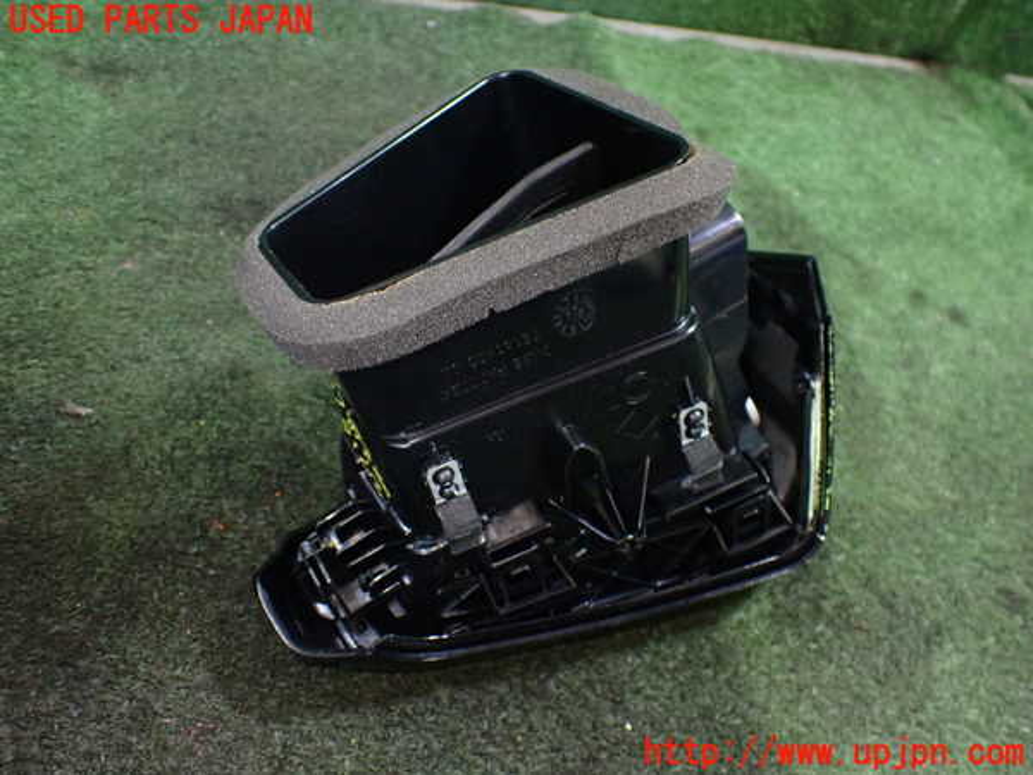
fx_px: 895
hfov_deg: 60.0
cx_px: 516
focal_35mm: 30
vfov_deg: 46.8
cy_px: 388
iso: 800
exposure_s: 1/80
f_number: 2.3
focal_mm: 5.4
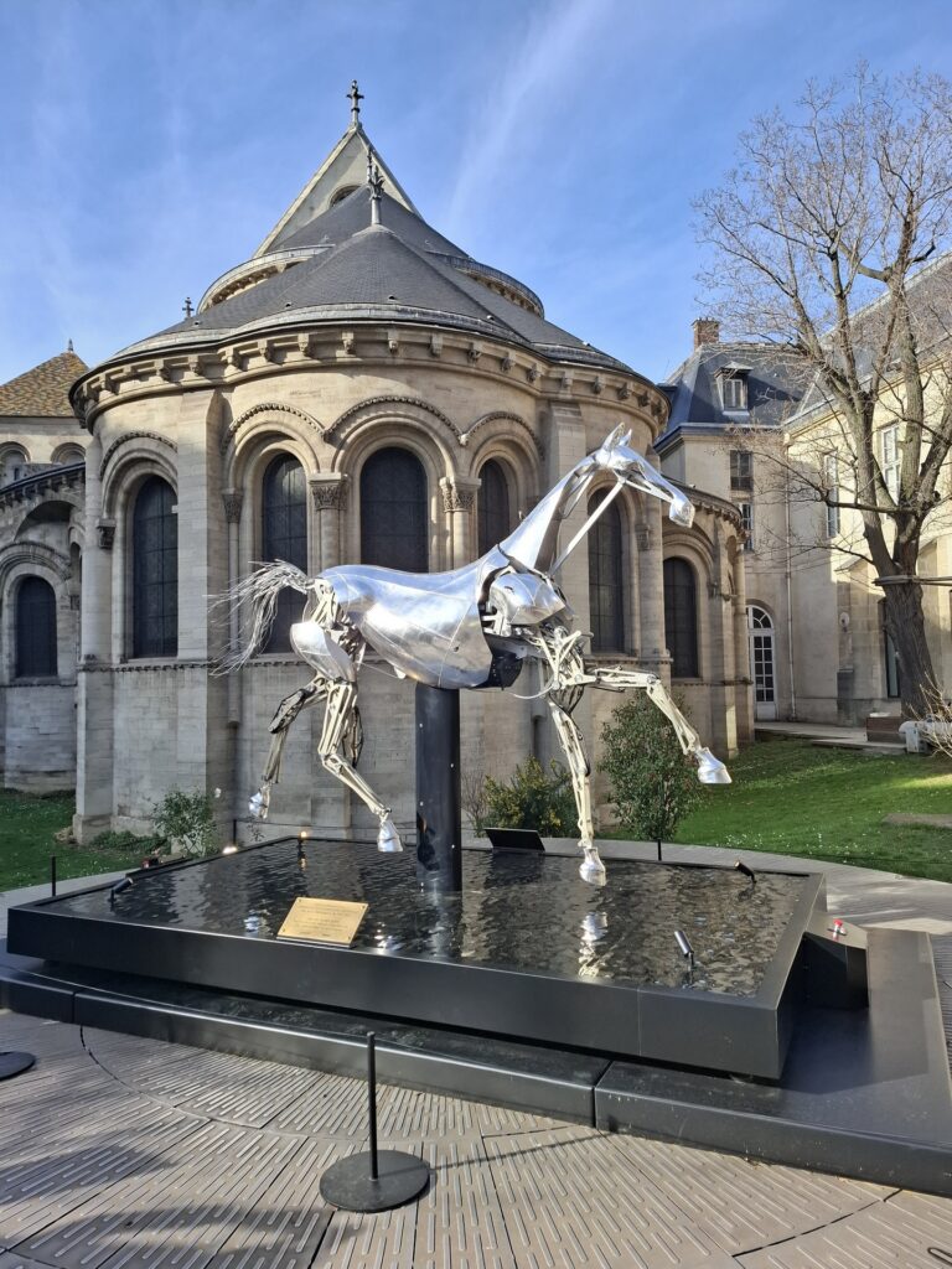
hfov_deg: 58.9
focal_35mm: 23
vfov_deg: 73.9
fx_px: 843
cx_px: 476
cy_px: 634
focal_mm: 5.54
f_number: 1.8
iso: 50
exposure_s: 1/1218
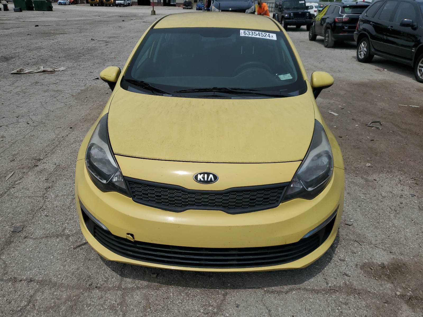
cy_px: 158
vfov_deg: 53.1
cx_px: 212
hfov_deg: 67.3
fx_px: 318
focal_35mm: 26
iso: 51
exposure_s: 1/10000
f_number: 1.5
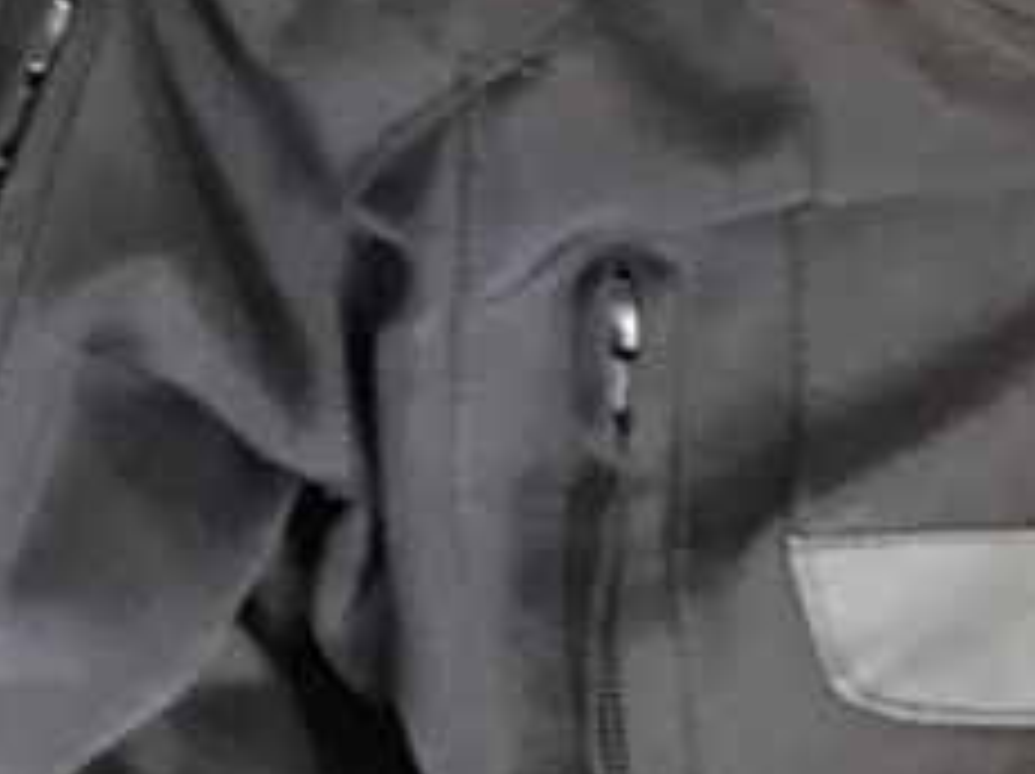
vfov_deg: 6.9
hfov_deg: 8.3
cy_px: -1467
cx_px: -2250
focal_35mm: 195
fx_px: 5824
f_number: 1.8
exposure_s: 1/33
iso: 32
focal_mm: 3.99
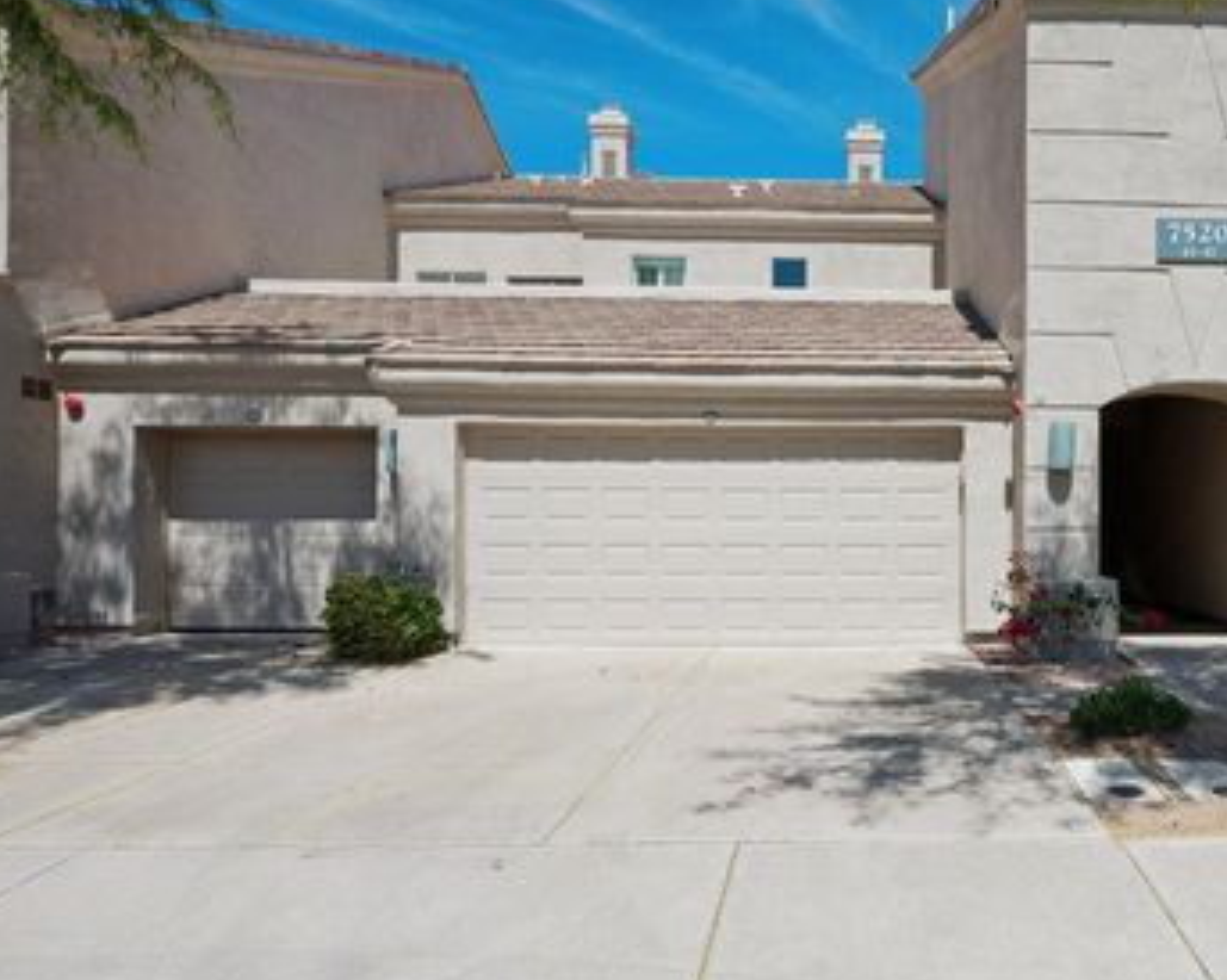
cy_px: 510
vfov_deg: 54.9
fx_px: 944
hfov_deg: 63.3
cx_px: 876
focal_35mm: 26
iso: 320
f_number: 8
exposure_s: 1/1600
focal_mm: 19
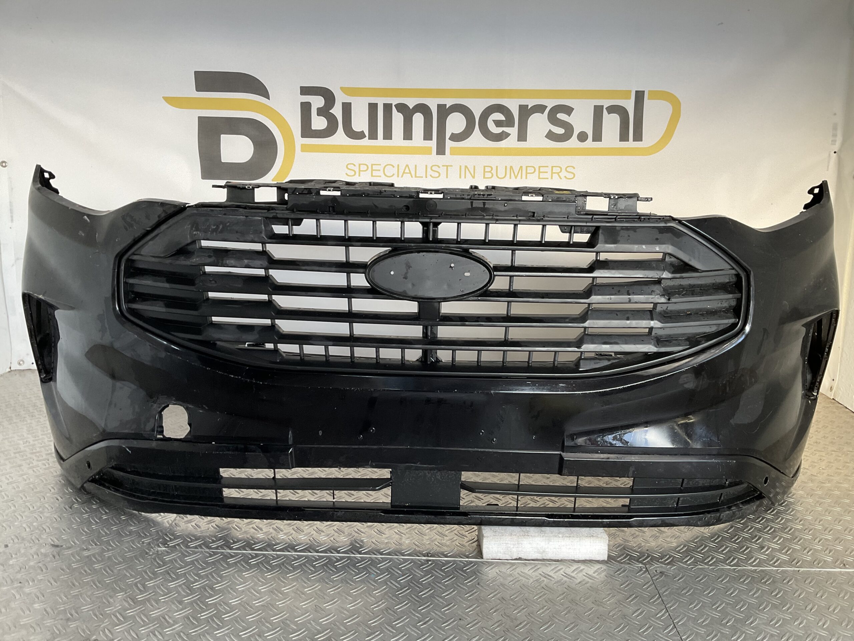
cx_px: 427
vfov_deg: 48.2
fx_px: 715
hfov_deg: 61.7
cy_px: 320
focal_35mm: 29
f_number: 1.8
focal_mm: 3
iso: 50
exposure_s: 1/60
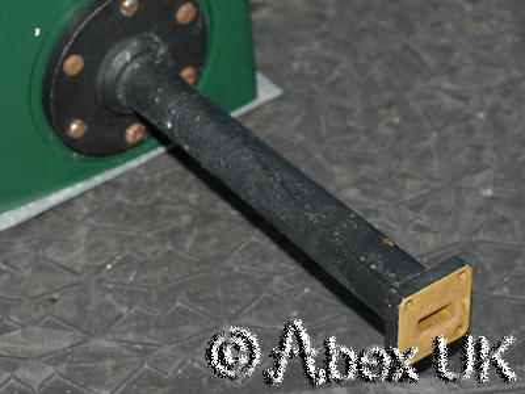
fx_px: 2791
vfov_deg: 8.1
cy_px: 197
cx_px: 262
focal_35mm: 184
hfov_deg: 10.7
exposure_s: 1/60
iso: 400
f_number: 11
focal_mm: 92
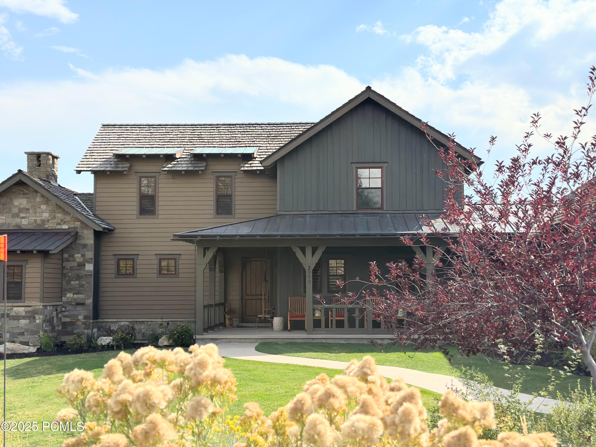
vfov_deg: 30.3
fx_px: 826
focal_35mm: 48
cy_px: 224
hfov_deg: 39.7
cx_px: 298
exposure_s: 1/13699
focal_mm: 6.86
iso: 80
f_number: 1.78
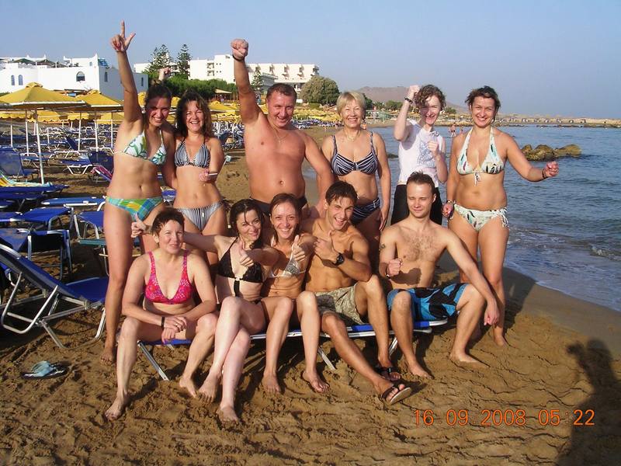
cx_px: 310
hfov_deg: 49.0
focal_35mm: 38
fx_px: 682
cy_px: 233
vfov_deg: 37.7
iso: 100
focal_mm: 5.8
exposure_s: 1/285
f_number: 5.6
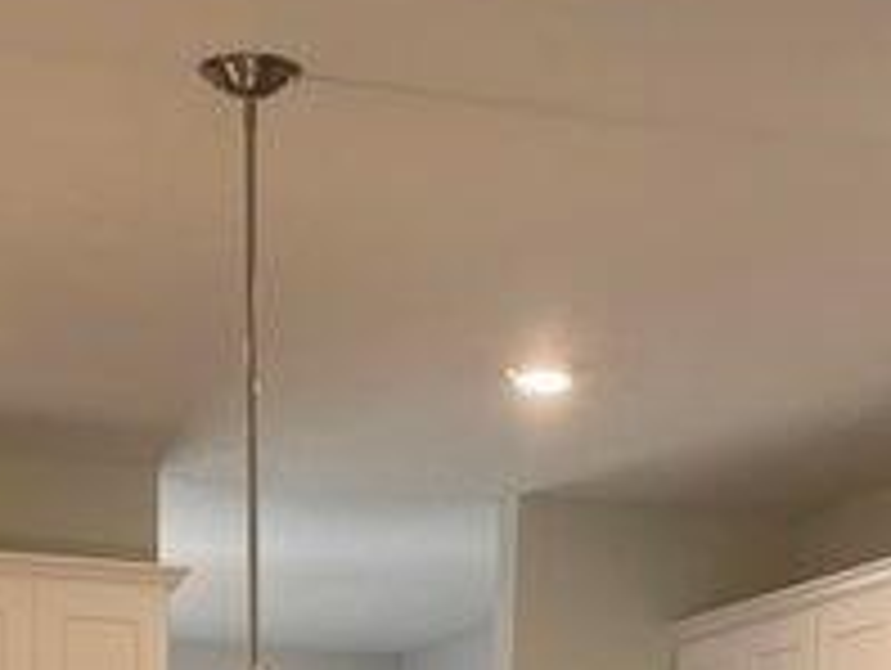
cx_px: 331
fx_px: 2886
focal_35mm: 112
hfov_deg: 17.5
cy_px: 1371
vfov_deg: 11.8
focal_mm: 4.2
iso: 64
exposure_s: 1/60
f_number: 1.6
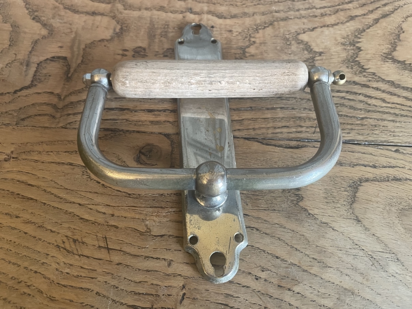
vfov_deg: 53.1
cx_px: 206
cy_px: 154
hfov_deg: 67.3
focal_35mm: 26
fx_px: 309
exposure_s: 1/50
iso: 500
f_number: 1.6
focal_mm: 4.2
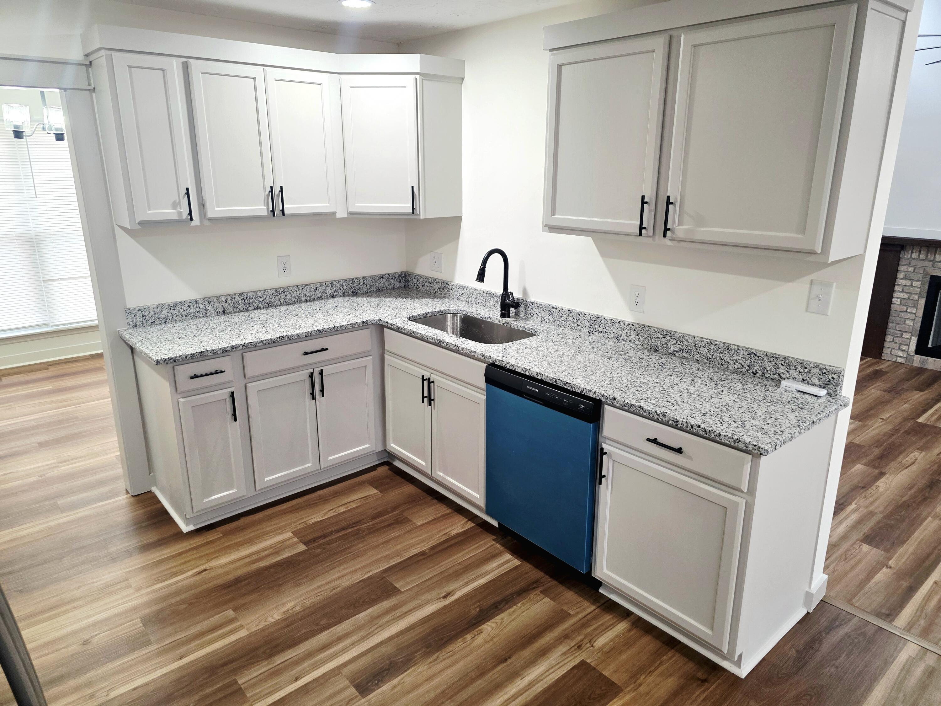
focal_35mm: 23
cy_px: 353
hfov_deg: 73.9
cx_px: 470
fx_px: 625
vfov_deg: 58.9
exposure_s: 1/120
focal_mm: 6.3
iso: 250
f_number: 1.7
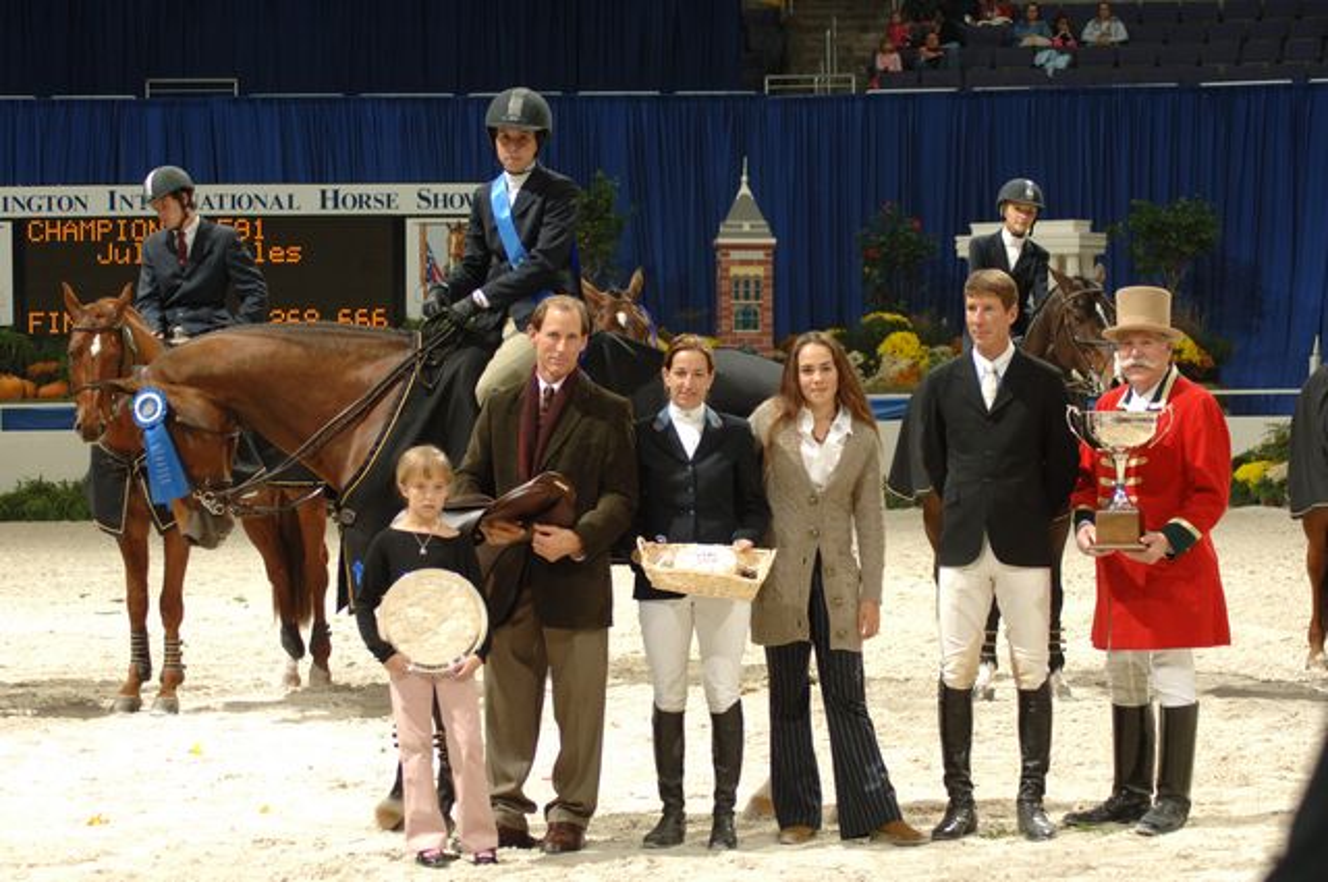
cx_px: 664
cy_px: 441
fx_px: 3868
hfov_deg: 19.5
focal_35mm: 105
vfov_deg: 13.0
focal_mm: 70
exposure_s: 1/250
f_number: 5.6
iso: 400
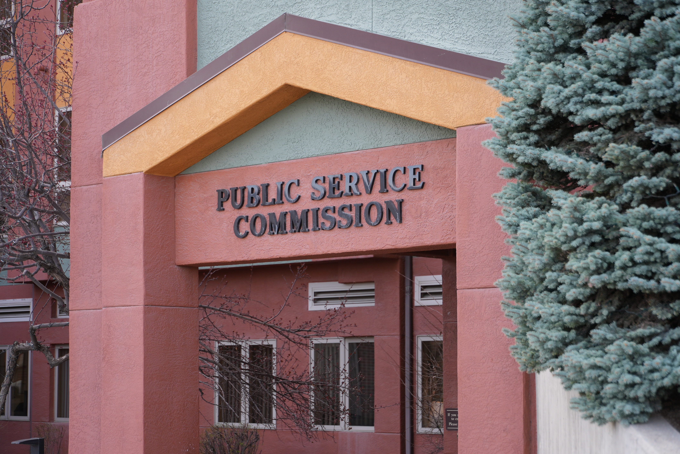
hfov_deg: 26.6
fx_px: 1436
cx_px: 340
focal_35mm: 76
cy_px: 227
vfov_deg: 18.0
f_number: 4
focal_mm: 76
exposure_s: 1/160
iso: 160
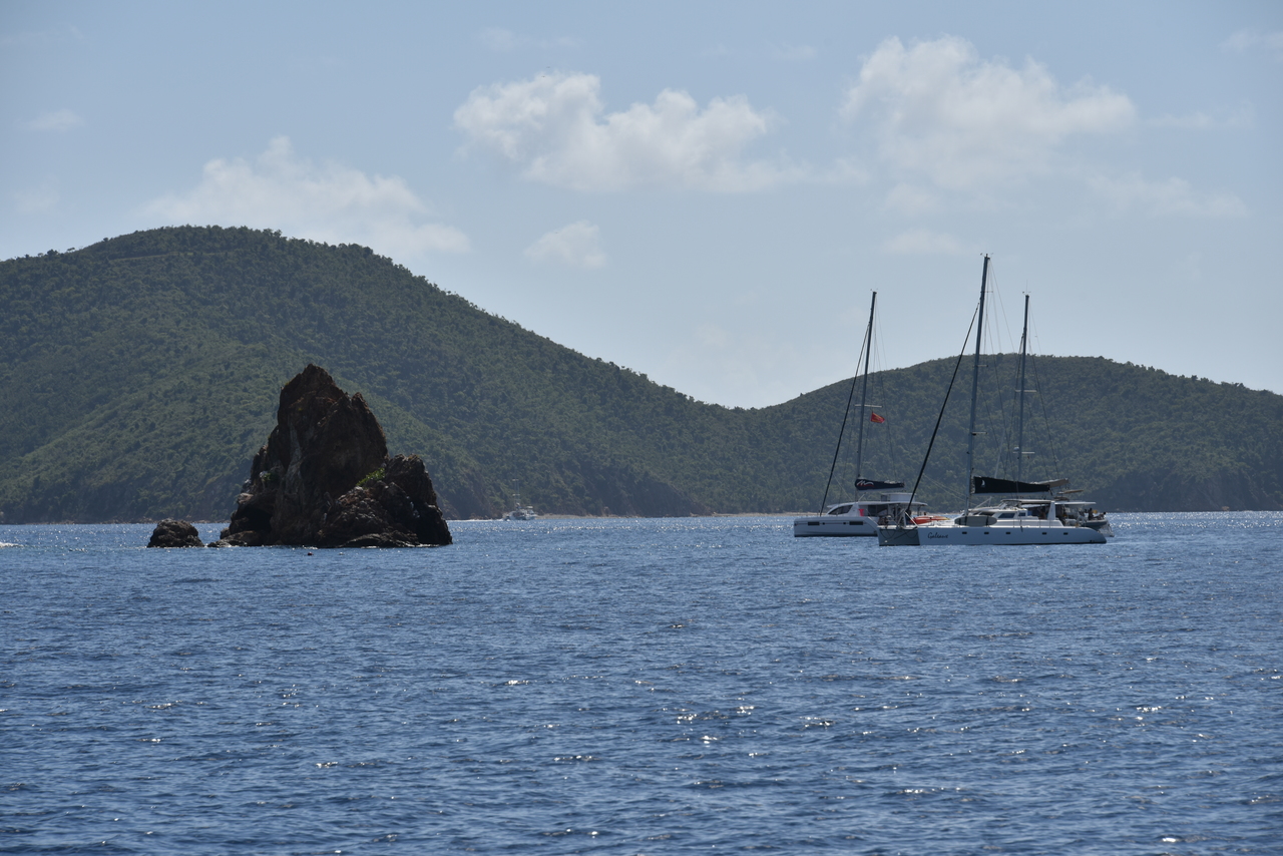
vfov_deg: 7.6
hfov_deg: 11.4
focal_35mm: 180
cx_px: 642
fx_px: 6416
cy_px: 428
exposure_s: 1/500
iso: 100
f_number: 11
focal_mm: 180
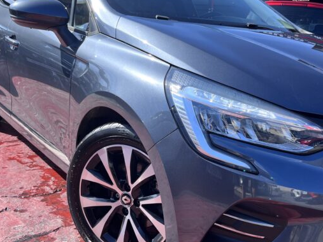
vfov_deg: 35.1
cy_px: 126
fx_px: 382
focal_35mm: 41
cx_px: 212
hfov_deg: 45.2
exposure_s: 1/1075
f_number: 1.6
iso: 50
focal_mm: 5.1
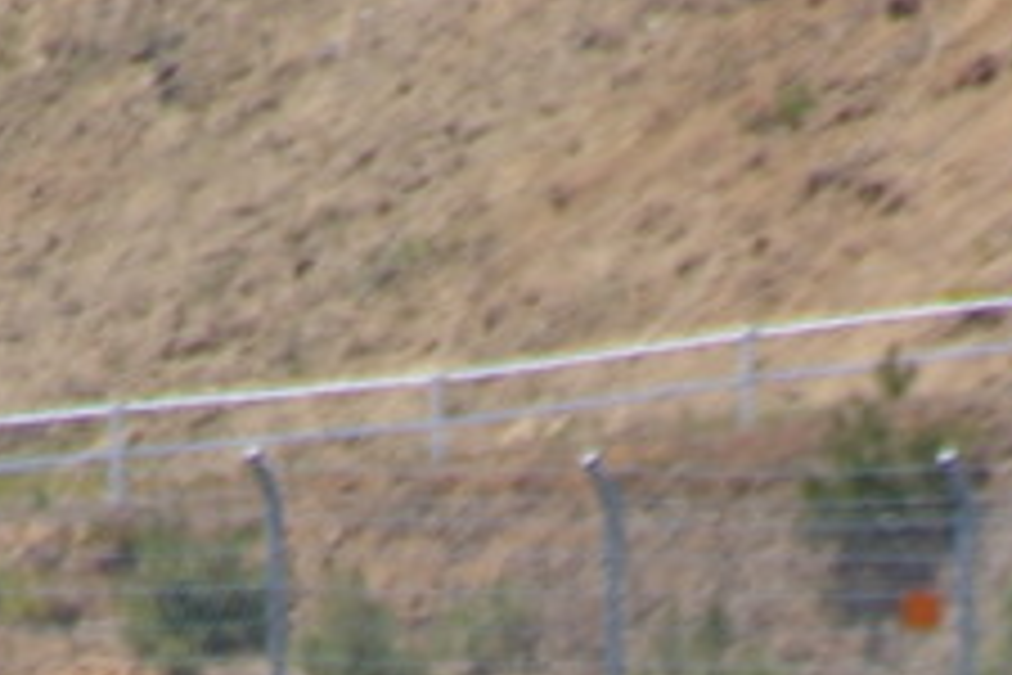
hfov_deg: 1.2
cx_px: 792
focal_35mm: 1706
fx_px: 47954
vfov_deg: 0.8
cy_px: 1512
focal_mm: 250
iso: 200
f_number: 8
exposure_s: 1/350
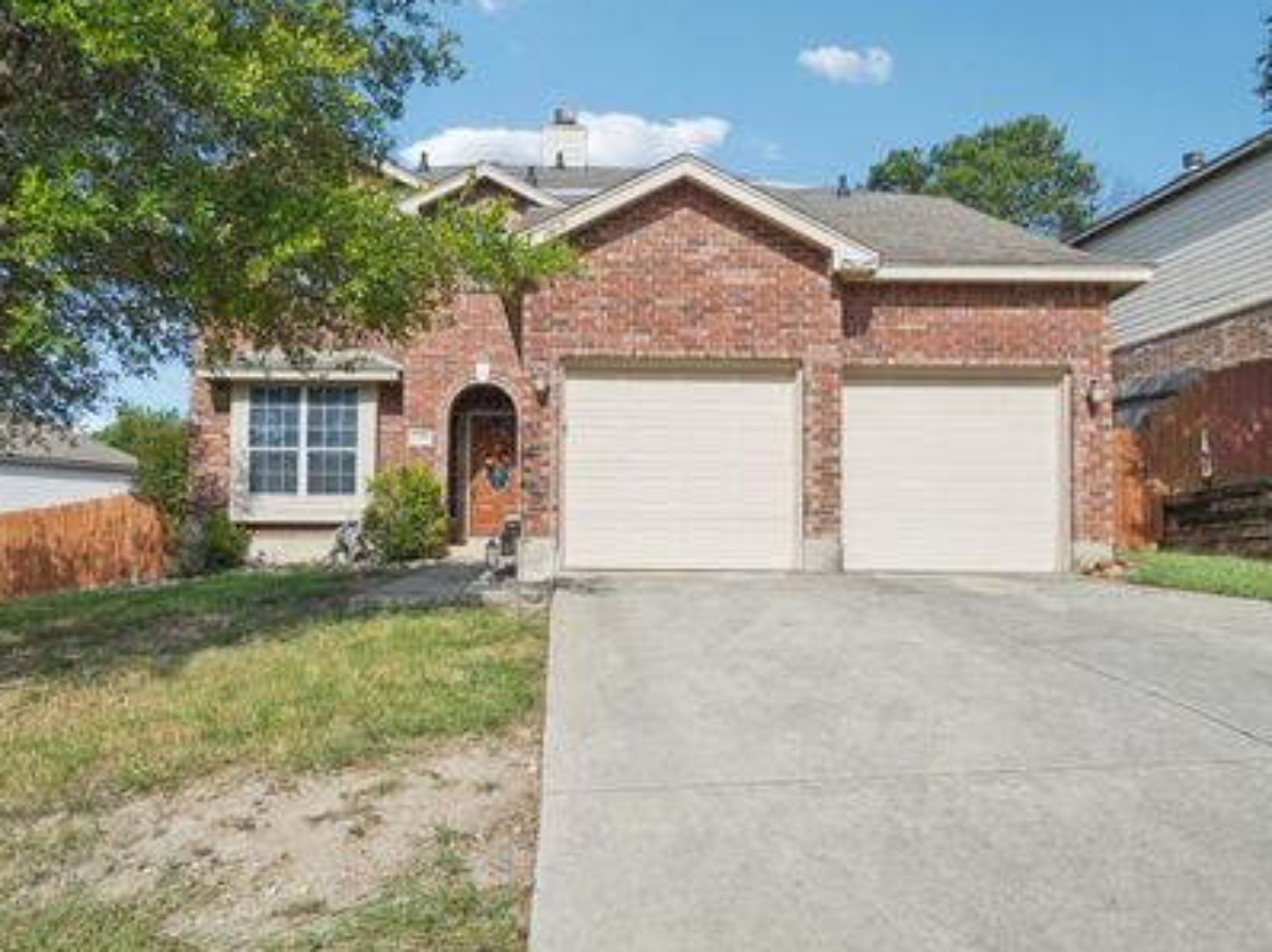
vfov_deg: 48.2
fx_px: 1065
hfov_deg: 61.6
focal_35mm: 29
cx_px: 674
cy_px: 465
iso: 800
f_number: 8
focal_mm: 24
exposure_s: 1/2500
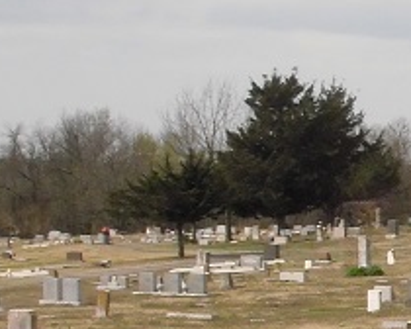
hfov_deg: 11.6
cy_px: 364
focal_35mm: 161
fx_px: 1958
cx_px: 566
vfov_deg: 9.5
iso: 100
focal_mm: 6.7
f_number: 6.6
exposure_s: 1/400
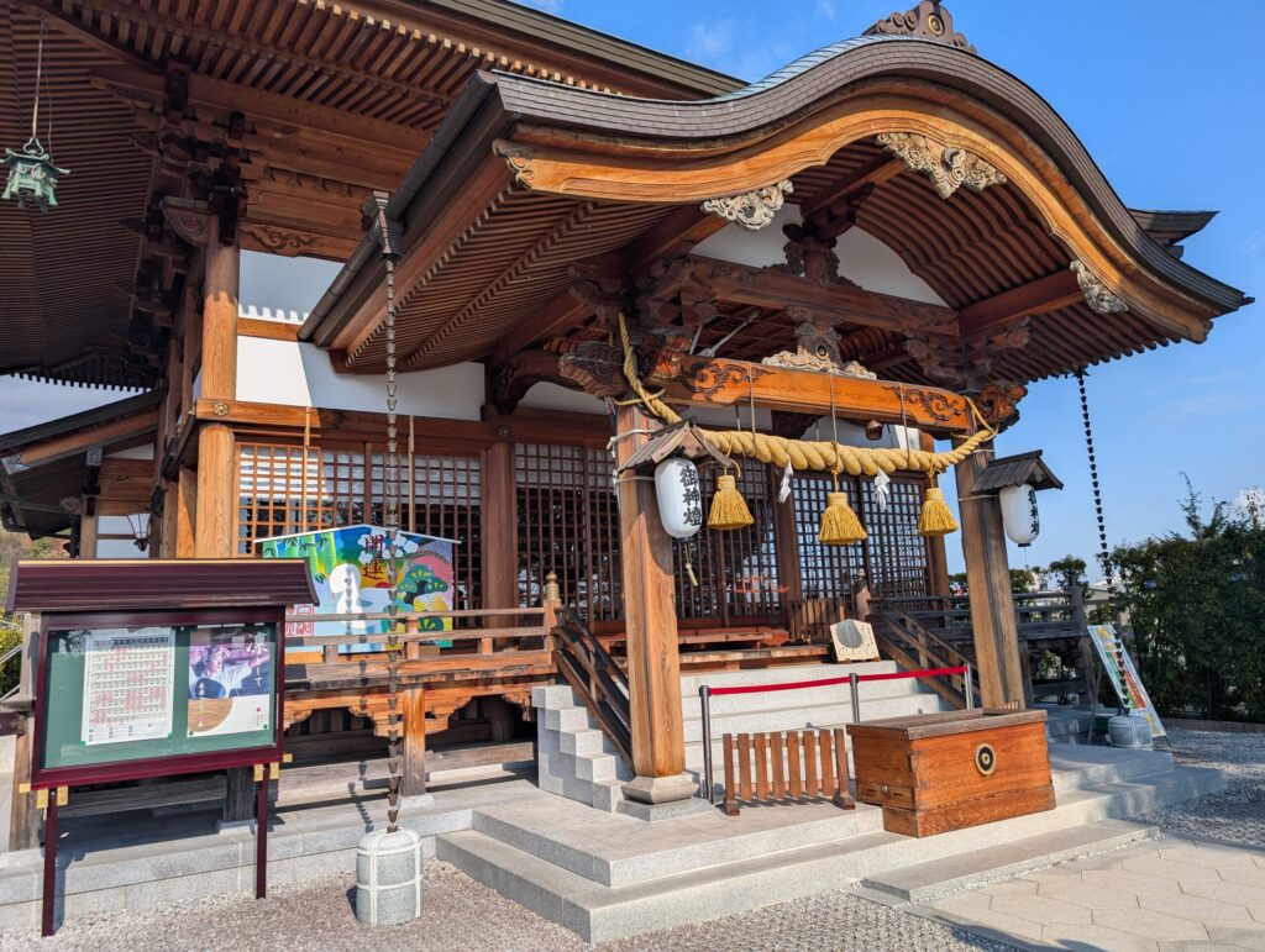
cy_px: 476
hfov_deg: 71.5
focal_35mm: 24
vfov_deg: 56.9
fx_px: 878
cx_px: 632
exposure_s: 1/1193
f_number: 1.68
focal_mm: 6.9
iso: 19
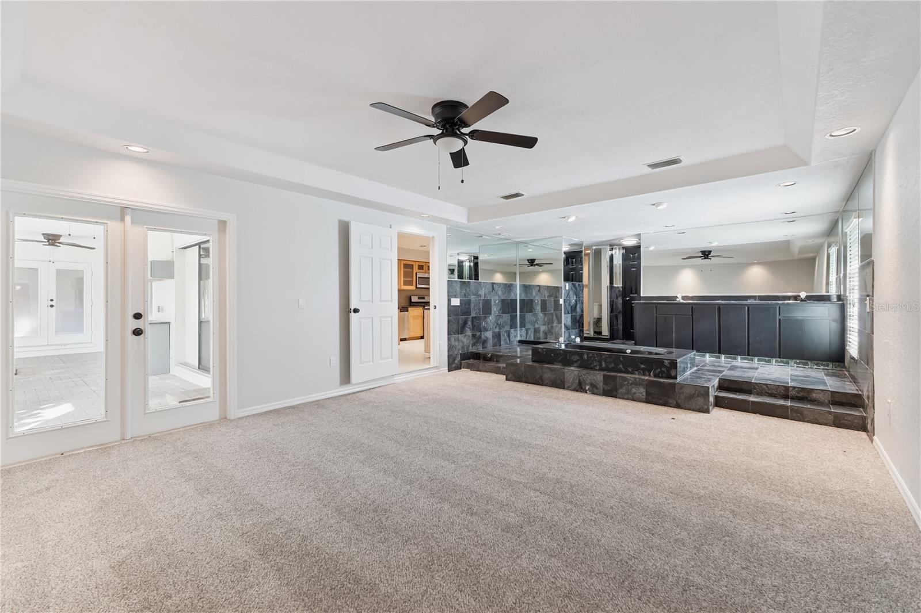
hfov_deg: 100.4
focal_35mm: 15
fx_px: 384
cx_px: 460
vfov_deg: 77.3
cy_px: 306
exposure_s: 1/20
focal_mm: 10
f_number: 2.8
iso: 100
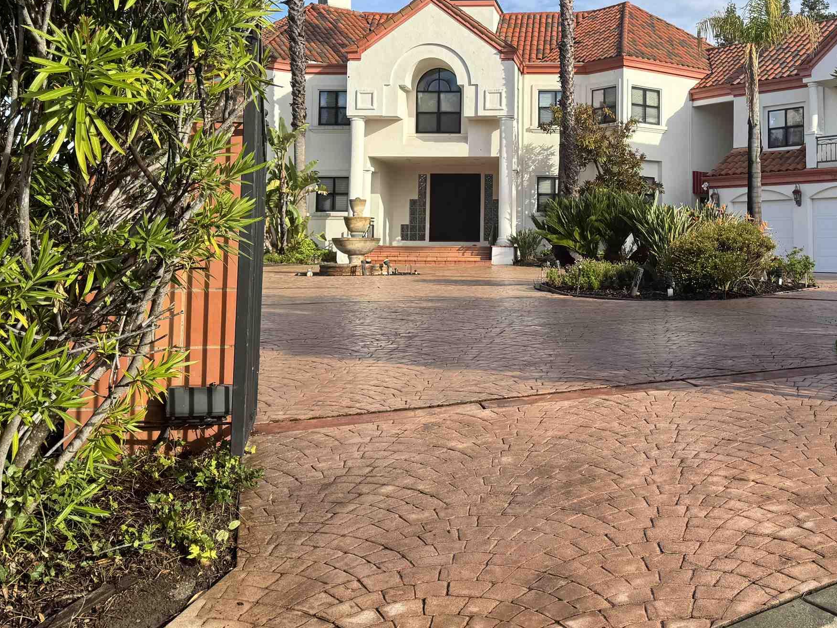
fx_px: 1016
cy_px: 171
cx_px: 573
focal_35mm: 42
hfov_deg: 44.0
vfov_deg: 33.8
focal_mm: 6.76
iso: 80
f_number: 1.78
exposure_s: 1/2604
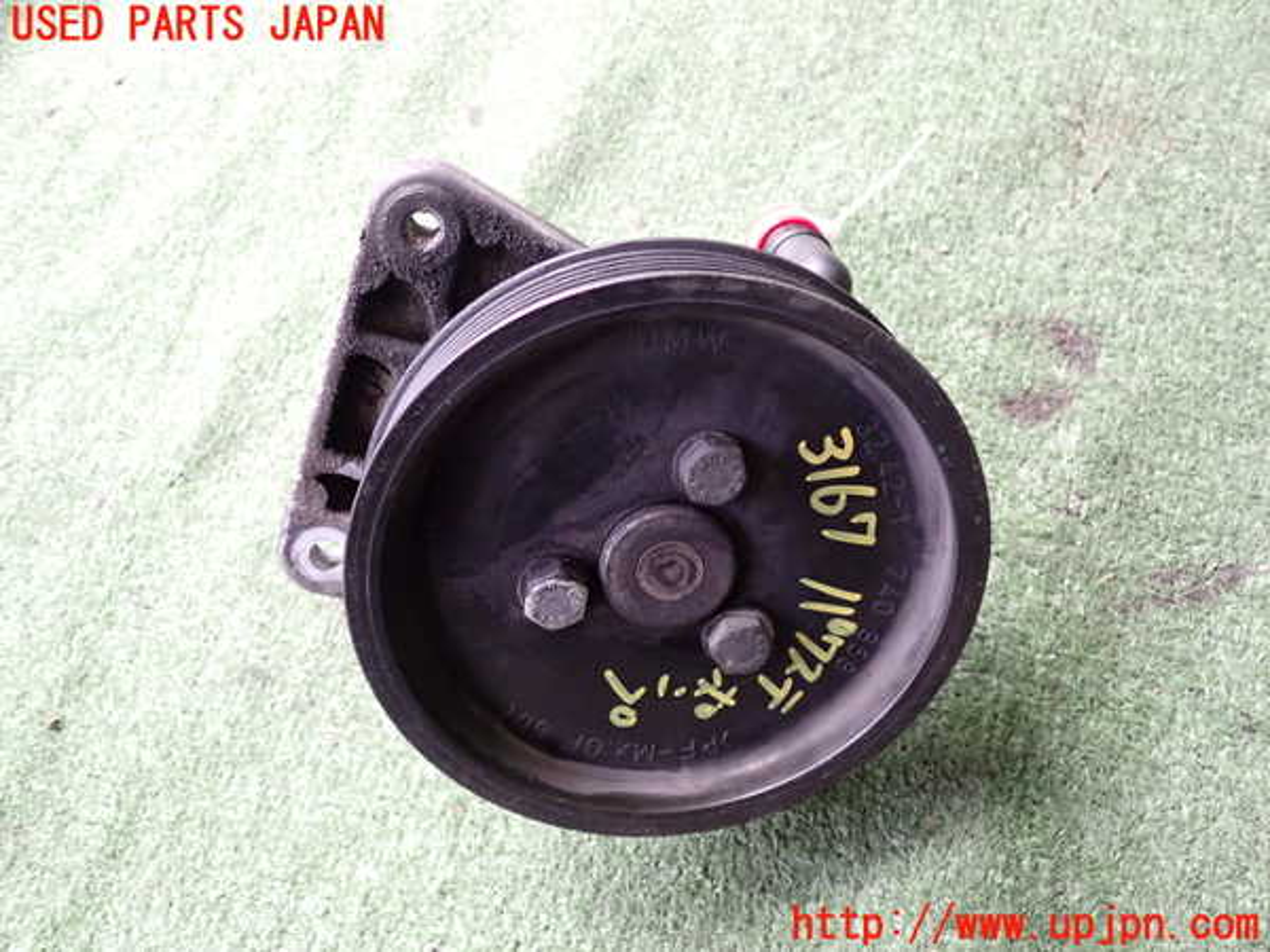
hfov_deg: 60.0
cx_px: 635
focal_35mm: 30
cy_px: 476
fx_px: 1101
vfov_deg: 46.8
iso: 320
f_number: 2.3
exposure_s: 1/60
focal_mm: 5.4
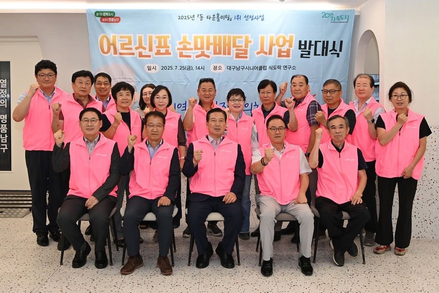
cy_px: 146
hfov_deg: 63.7
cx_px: 220
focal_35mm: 29
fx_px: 354
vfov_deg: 45.0
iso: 1250
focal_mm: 29
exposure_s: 1/160
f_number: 5.6
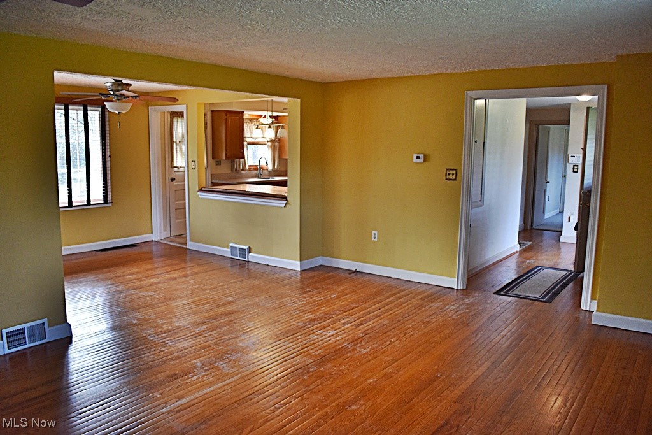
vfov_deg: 47.9
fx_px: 489
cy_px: 218
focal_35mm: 27
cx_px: 326
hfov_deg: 67.4
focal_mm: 18
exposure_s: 1/125
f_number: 3.5
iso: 800
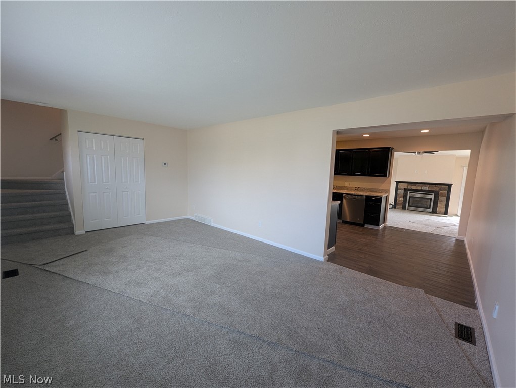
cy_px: 194
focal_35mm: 13
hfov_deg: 106.1
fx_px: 194
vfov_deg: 90.0
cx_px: 258
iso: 49
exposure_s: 1/30
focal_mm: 1.95
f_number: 2.2
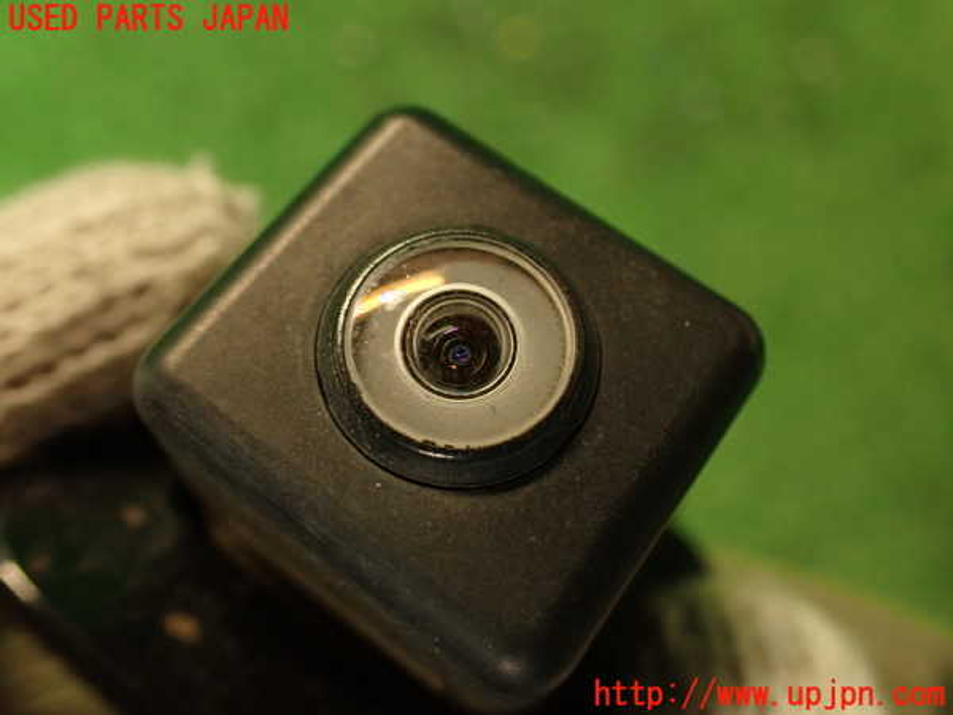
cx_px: 476
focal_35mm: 32
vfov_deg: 44.2
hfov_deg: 56.8
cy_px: 358
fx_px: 881
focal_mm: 5.79
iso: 250
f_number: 2.4
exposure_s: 1/30
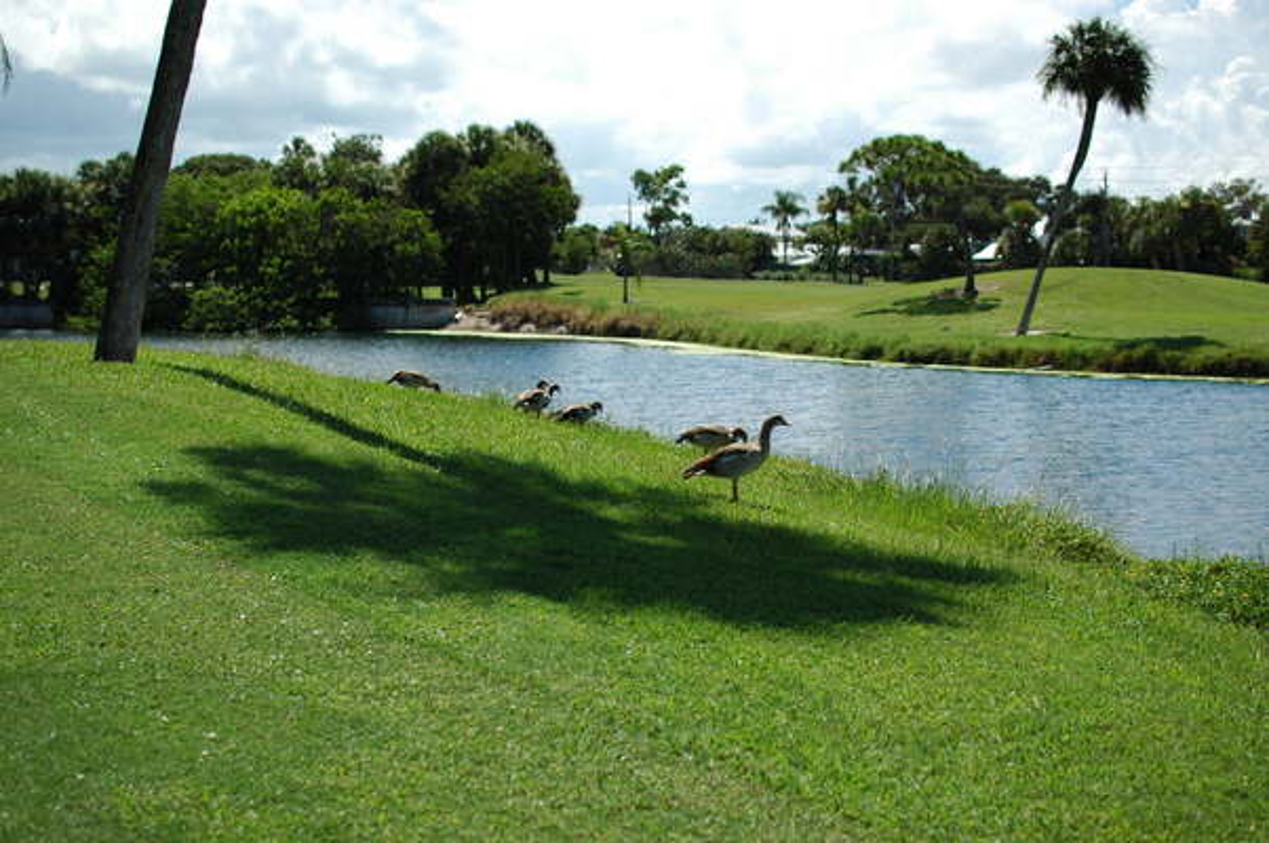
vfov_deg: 25.7
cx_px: 634
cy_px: 422
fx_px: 1849
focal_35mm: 52
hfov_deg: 37.9
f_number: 2.5
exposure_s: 1/8000
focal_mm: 35
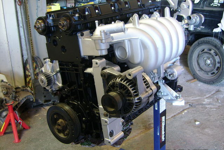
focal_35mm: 47
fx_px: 292
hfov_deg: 41.9
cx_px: 112
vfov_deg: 28.7
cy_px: 71
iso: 100
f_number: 3.1
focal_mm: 7.53
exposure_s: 1/3
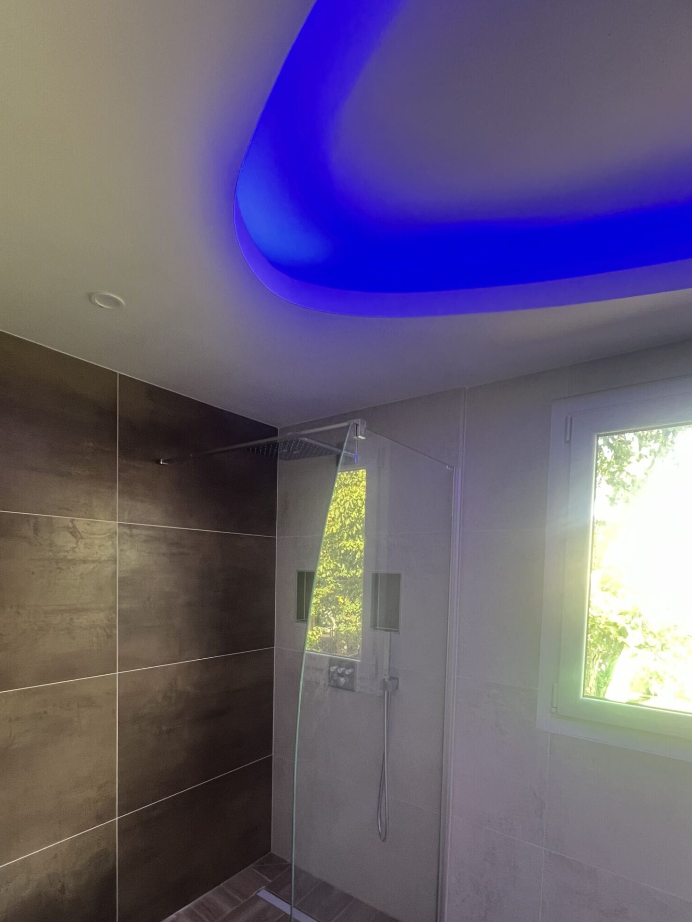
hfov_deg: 74.4
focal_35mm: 17
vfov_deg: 88.5
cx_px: 300
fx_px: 453
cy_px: 596
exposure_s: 1/61
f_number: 1.8
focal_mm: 1.57
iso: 250
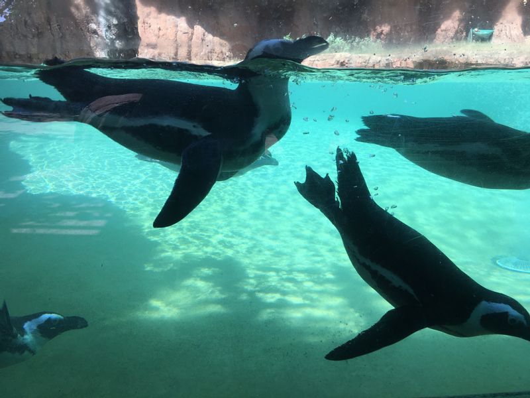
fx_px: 444
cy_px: 199
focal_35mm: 29
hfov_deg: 61.7
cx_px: 265
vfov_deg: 48.2
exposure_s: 1/264
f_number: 2.2
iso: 25
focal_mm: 4.15
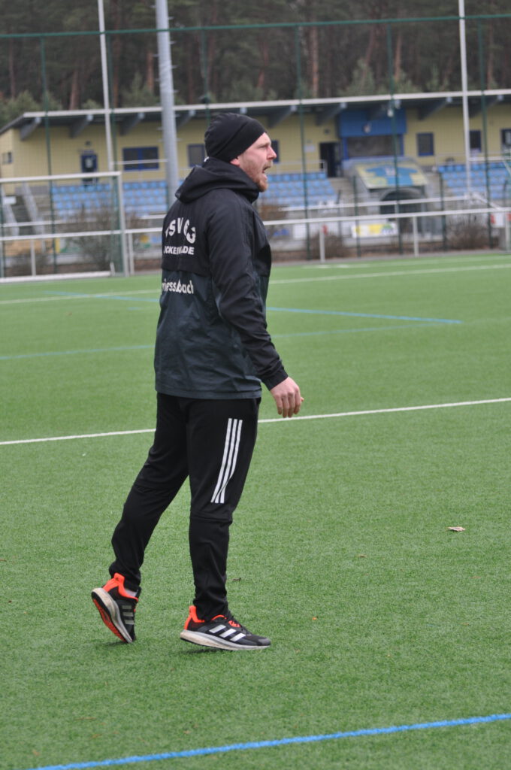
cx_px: 256
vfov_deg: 14.9
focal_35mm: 138
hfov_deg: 9.9
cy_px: 385
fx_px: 2946
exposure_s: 1/200
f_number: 4.5
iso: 400
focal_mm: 92
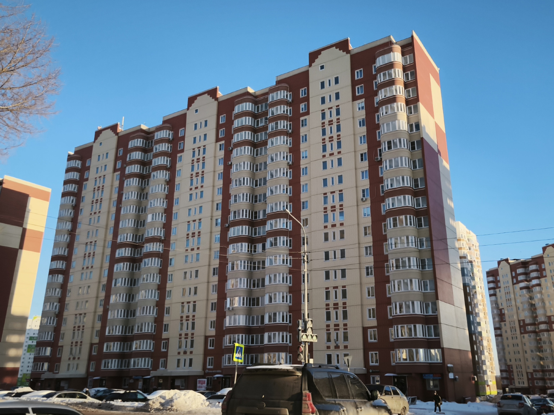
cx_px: 277
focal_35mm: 23
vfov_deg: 58.9
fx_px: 368
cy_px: 208
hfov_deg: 73.9
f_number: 1.7
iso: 80
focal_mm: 5.35
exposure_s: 1/1793
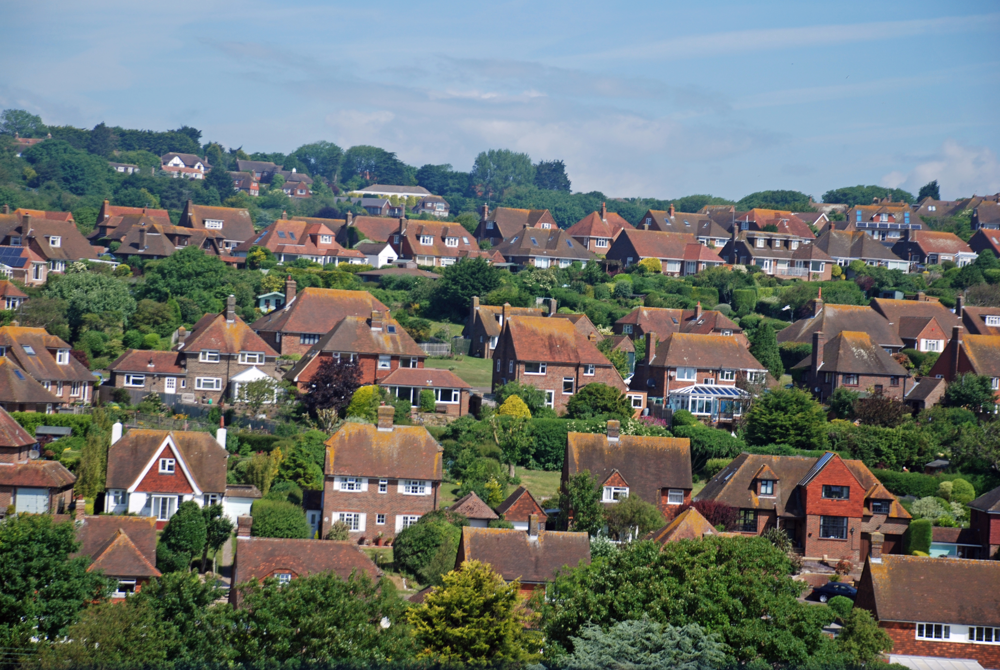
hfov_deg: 17.0
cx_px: 500
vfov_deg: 11.5
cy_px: 335
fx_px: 3337
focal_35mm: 120
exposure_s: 1/500
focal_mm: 80
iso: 110
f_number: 5.6
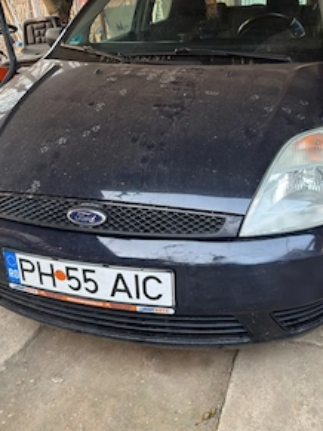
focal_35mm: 33
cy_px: 164
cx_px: 191
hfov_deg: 42.7
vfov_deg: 54.8
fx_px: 411
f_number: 1.78
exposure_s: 1/60
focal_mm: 6.76
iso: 160
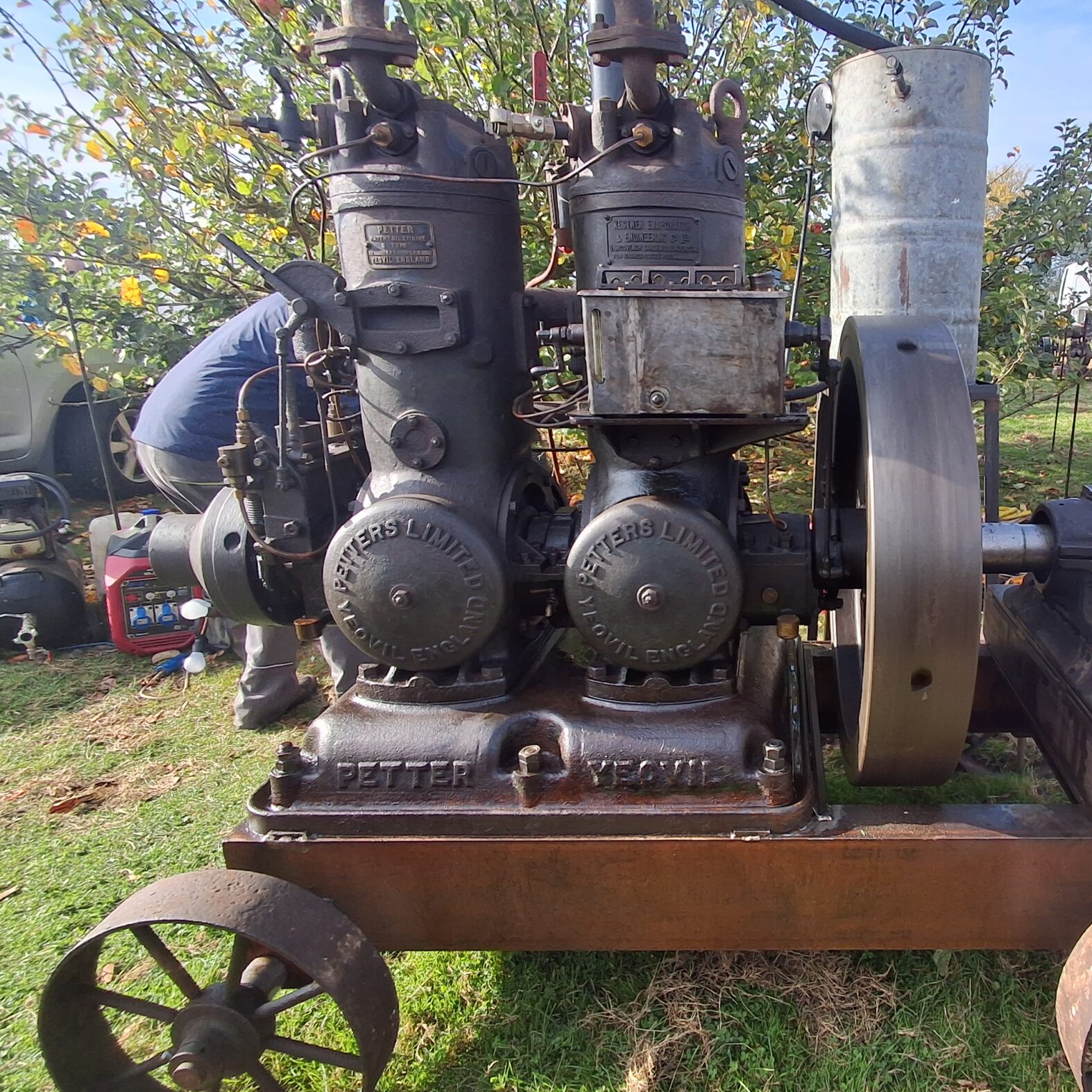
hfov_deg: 64.9
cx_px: 755
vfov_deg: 67.2
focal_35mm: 23
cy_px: 528
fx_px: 821
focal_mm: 1.64
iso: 40
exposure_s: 1/629
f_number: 2.2
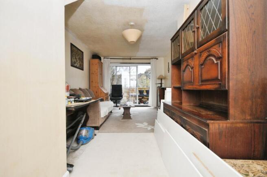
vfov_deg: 69.5
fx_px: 128
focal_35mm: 17
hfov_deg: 92.5
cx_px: 134
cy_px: 88
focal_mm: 11.5
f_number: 5
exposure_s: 1/60
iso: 200
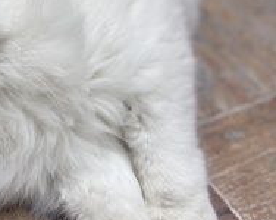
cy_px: 93
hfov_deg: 31.5
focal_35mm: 57
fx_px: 465
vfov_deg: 26.6
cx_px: 27
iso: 160
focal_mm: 6.76
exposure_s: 1/60
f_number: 1.78
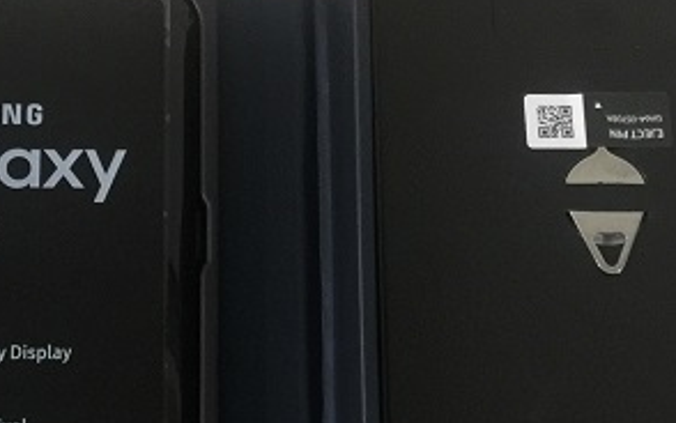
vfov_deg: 18.1
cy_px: 372
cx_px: 271
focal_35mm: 71
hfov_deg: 28.9
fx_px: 1309
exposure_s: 1/8
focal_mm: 4.15
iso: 200
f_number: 2.2
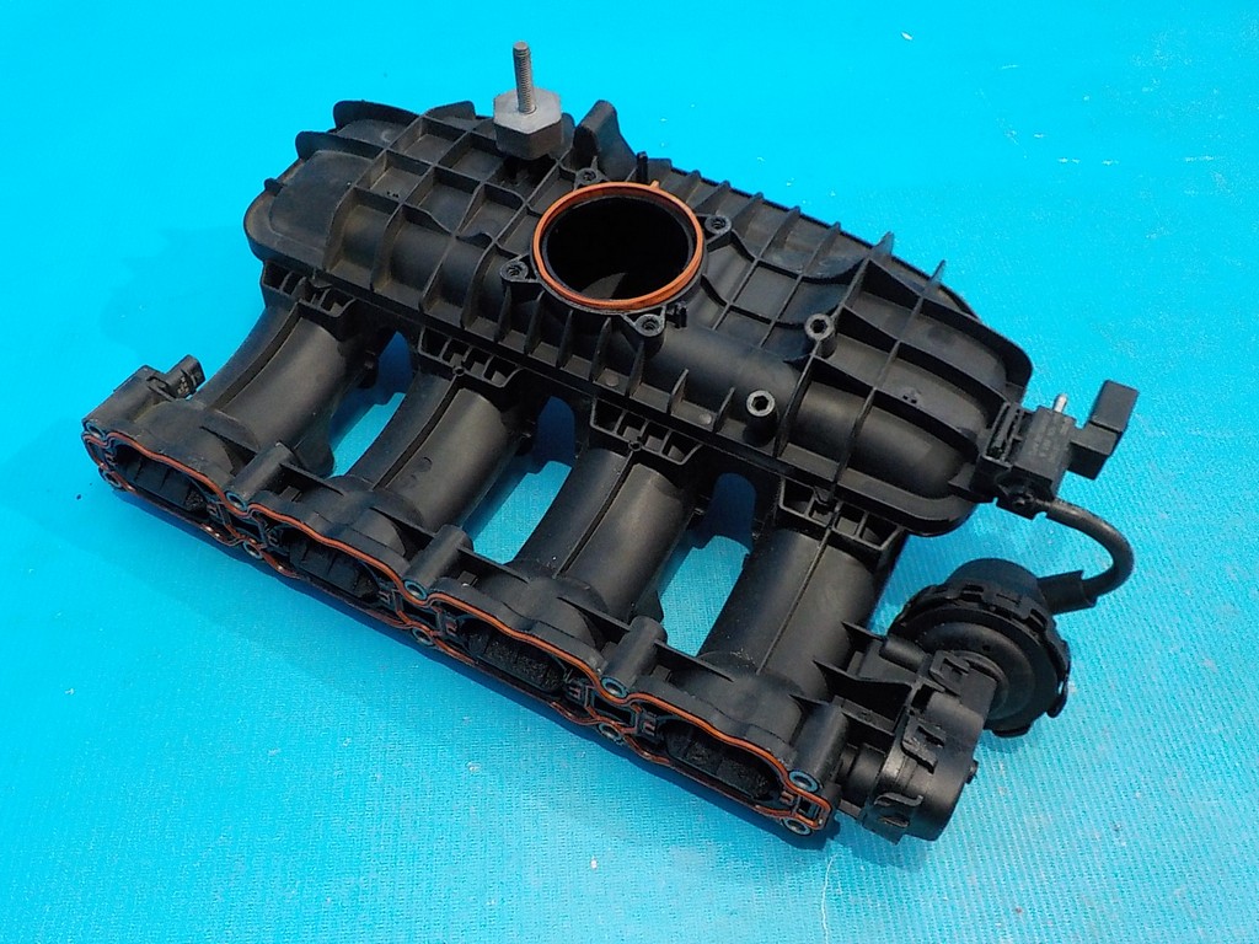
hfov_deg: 60.0
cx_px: 630
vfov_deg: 46.8
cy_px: 472
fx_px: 1091
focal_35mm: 30
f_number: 3.3
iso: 400
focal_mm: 4.1
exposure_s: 1/25
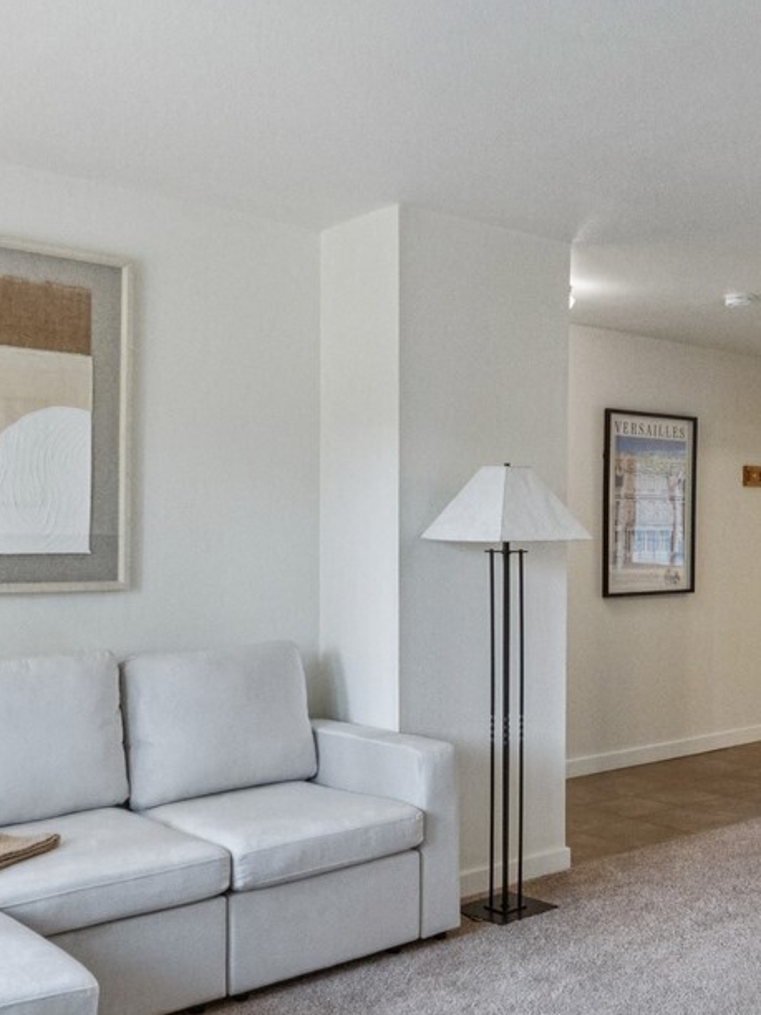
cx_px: 656
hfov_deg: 34.3
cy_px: 510
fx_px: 1172
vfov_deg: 46.8
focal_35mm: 40
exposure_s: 1/30
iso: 1600
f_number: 8
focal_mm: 10
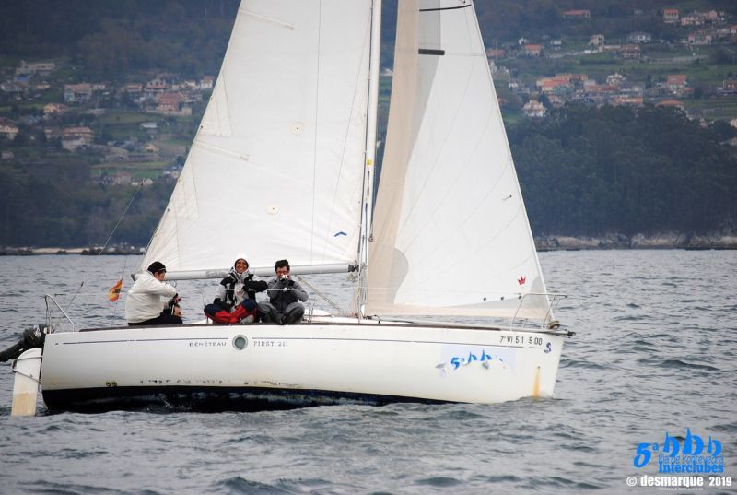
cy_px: 248
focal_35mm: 240
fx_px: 4923
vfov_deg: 5.8
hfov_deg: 8.6
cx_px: 368
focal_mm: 160
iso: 200
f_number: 5.3
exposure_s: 1/640
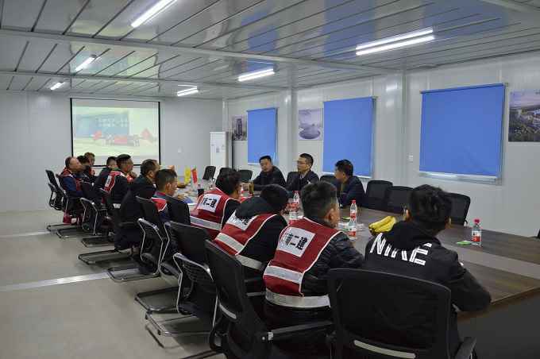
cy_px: 180
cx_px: 270
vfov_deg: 41.6
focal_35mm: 32
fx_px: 472
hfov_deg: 59.5
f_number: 4
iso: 800
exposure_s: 1/60
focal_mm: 21
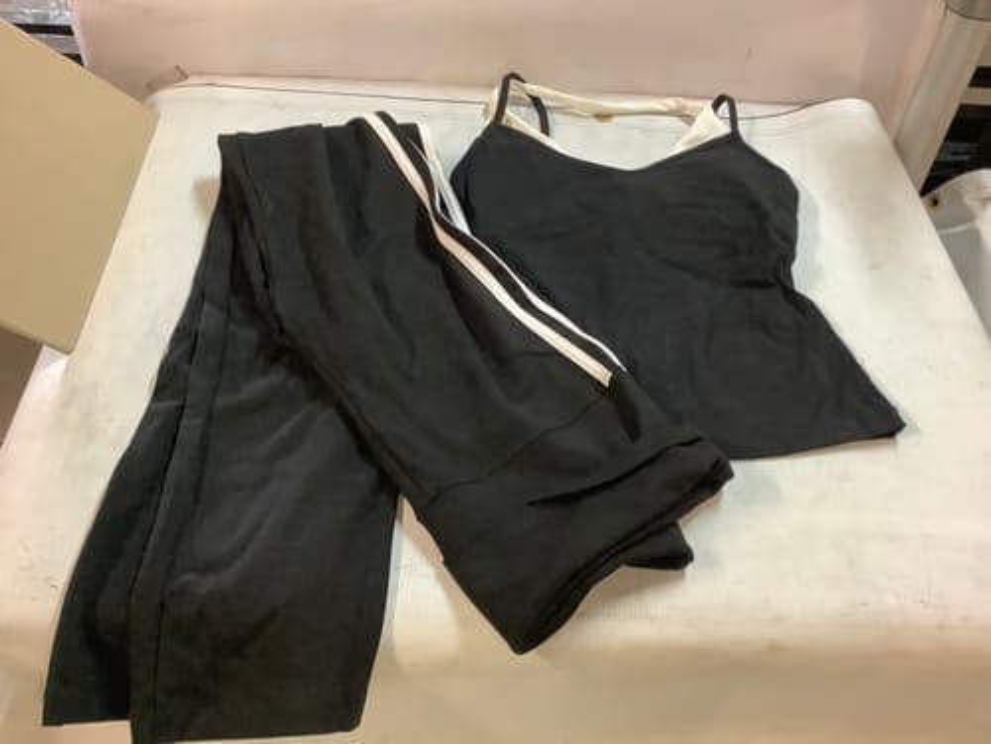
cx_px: 496
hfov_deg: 58.4
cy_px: 372
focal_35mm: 31
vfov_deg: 45.4
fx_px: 887
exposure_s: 1/50
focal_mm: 3.3
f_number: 2.4
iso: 320
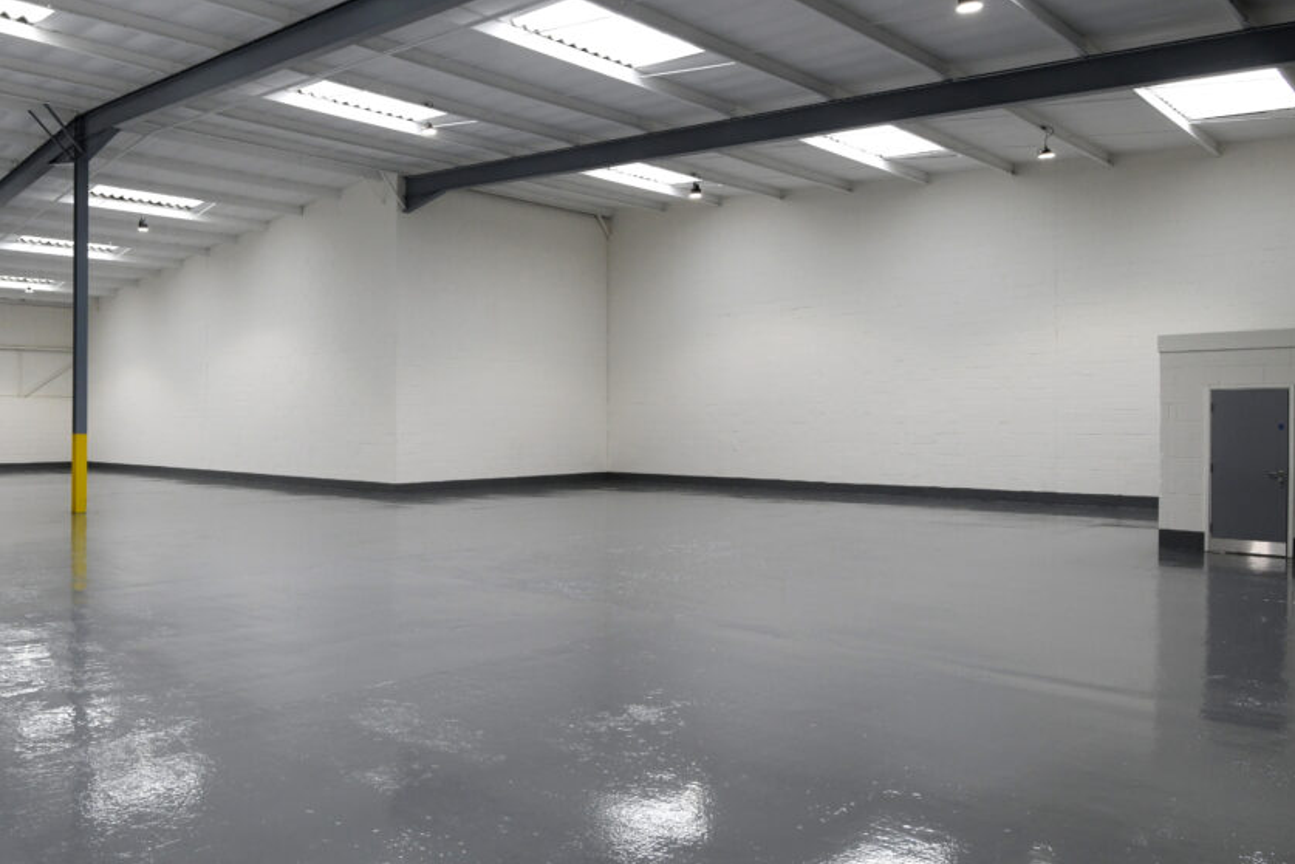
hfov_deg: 64.8
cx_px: 385
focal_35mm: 27
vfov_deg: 47.8
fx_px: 971
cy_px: 386
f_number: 11
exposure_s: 1/30
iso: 1000
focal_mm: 17
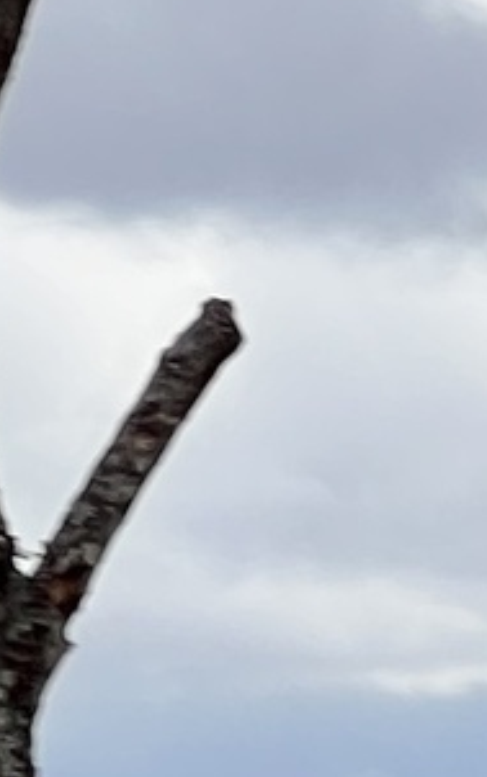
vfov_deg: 3.4
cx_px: 1286
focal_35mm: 623
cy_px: 1431
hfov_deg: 2.1
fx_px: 13217
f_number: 2.8
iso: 32
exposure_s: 1/270
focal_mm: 9
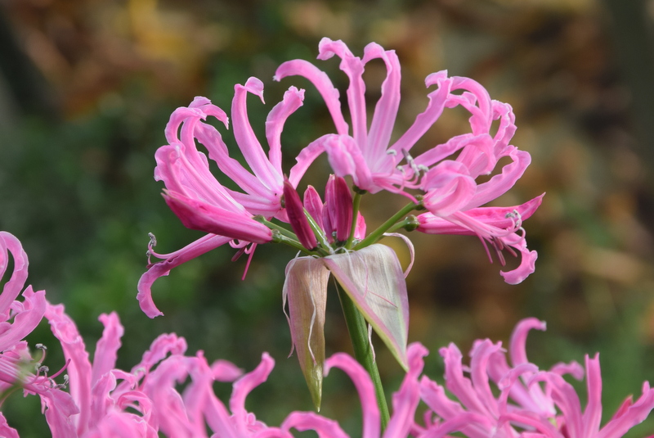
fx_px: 2864
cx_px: 327
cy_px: 219
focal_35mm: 158
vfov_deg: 8.7
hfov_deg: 13.0
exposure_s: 1/250
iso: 360
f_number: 8
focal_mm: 105
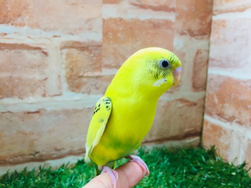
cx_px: 126
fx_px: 210
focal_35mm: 29
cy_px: 94
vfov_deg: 48.2
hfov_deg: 61.7
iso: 80
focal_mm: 4.15
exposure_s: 1/30
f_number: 2.2
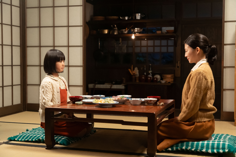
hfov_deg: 36.2
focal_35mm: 55
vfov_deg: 24.6
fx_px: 361
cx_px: 118
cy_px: 78
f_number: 4
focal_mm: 55
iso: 6400
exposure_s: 1/160
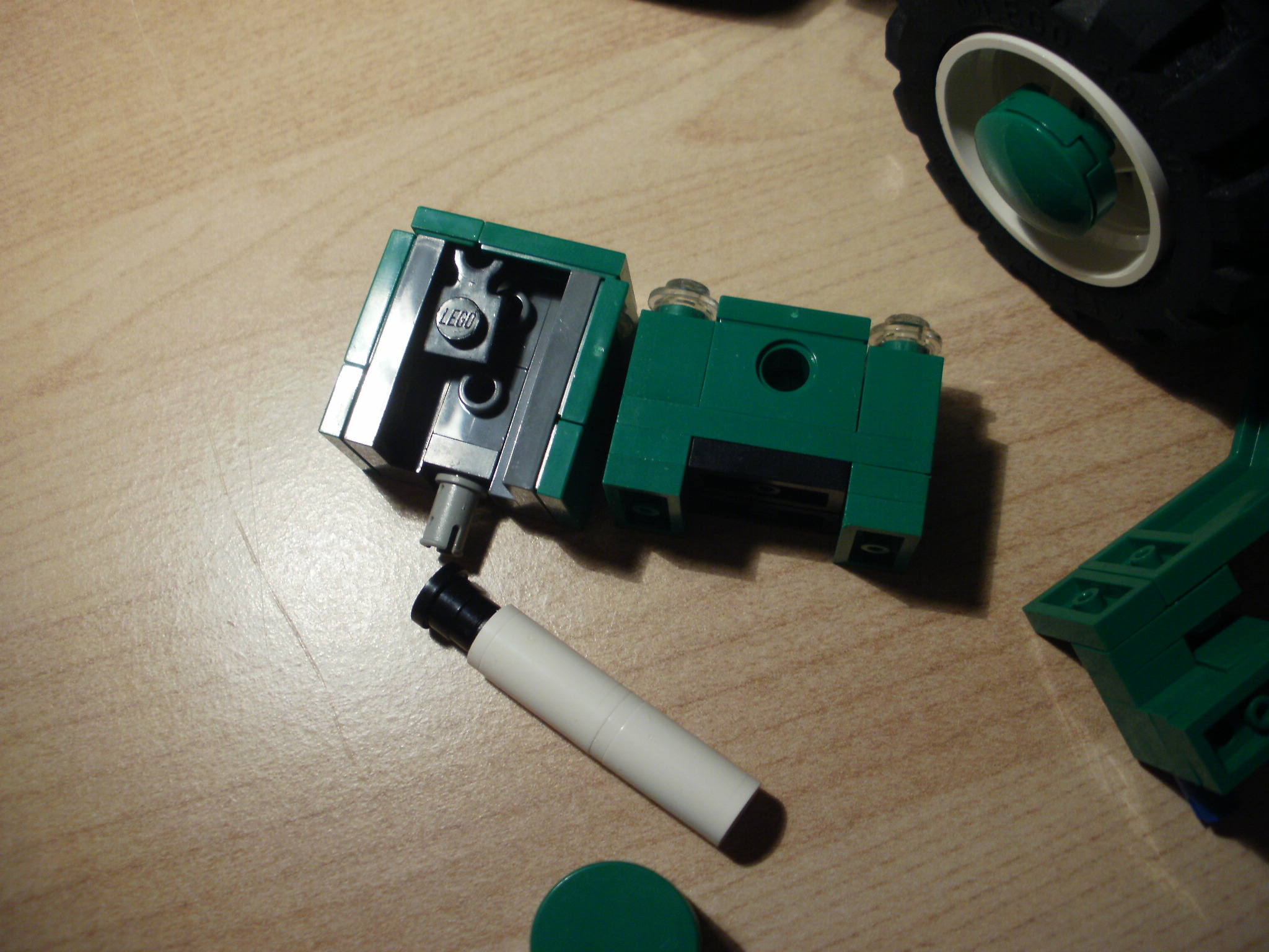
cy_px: 476
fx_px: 1320
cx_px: 634
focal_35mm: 36
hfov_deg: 51.4
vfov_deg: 39.7
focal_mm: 6.3
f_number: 3.5
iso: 100
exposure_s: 1/30
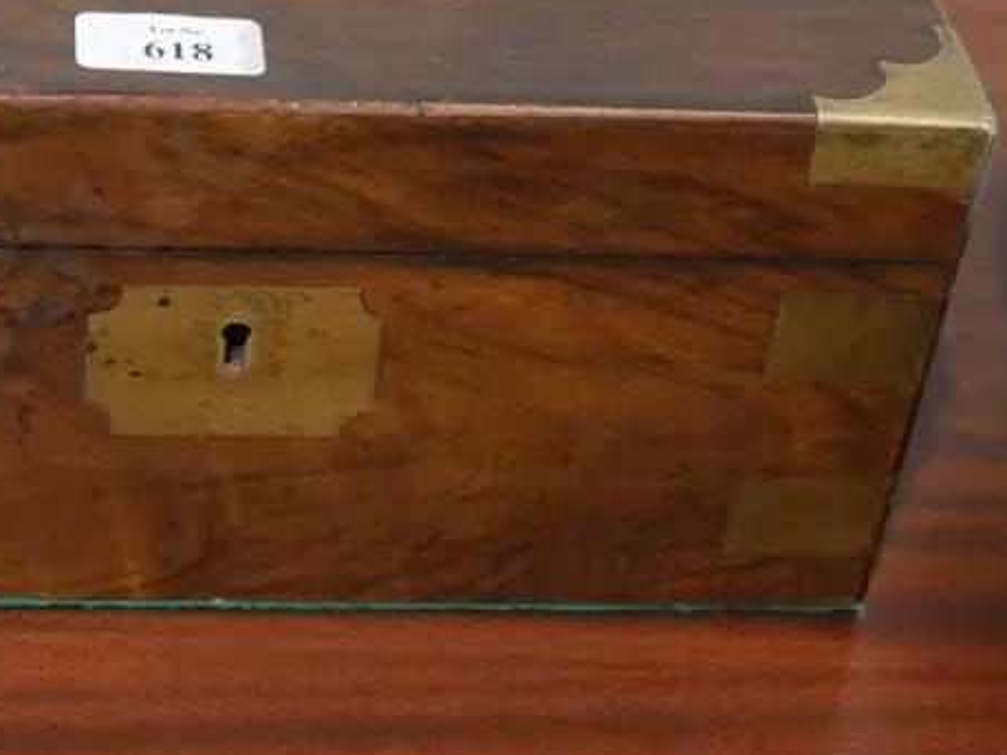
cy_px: 188
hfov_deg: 17.4
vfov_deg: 13.2
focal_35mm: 112
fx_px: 3259
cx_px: 145
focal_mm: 25
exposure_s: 1/60
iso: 800
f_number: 5.3
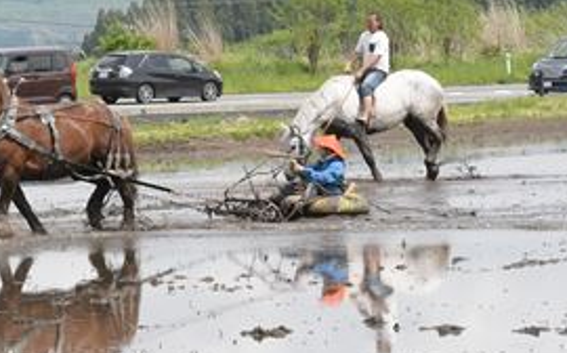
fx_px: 3719
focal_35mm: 241
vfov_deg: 5.4
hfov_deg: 8.7
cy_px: 110
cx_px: 76
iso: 2000
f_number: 18
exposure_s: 1/1250
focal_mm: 85
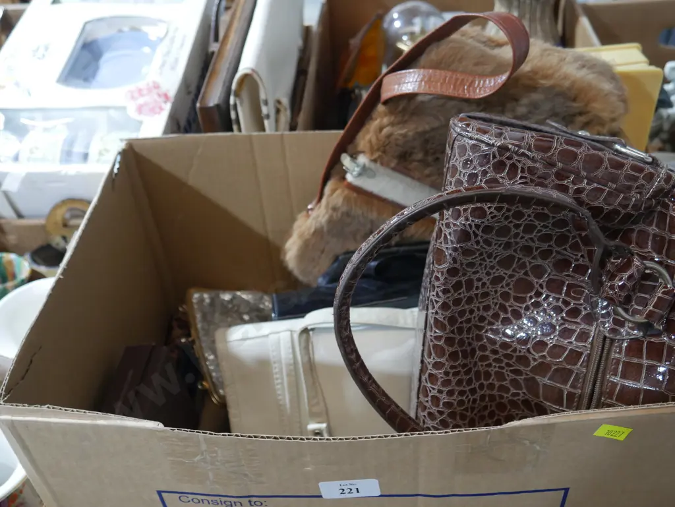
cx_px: 338
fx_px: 702
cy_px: 254
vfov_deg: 39.7
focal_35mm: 36
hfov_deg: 51.3
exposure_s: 1/60
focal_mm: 18
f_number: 4
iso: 1600
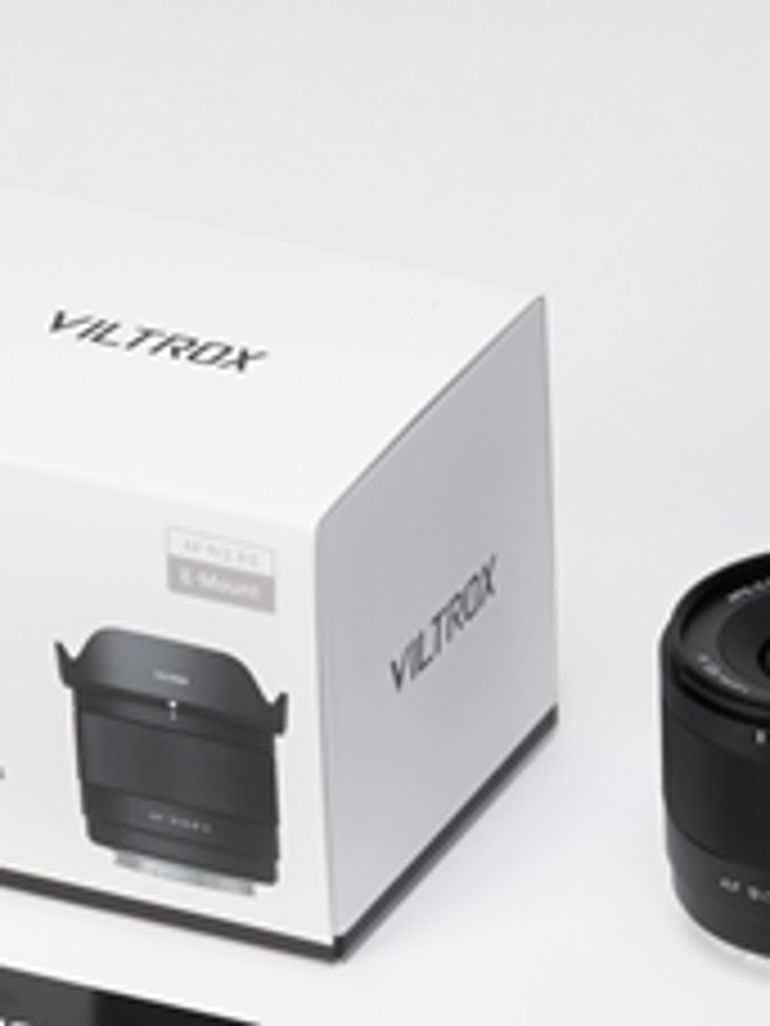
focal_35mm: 354
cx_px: 626
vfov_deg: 5.6
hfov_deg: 4.2
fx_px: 10499
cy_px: 835
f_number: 13
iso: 100
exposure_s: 1/200
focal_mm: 105
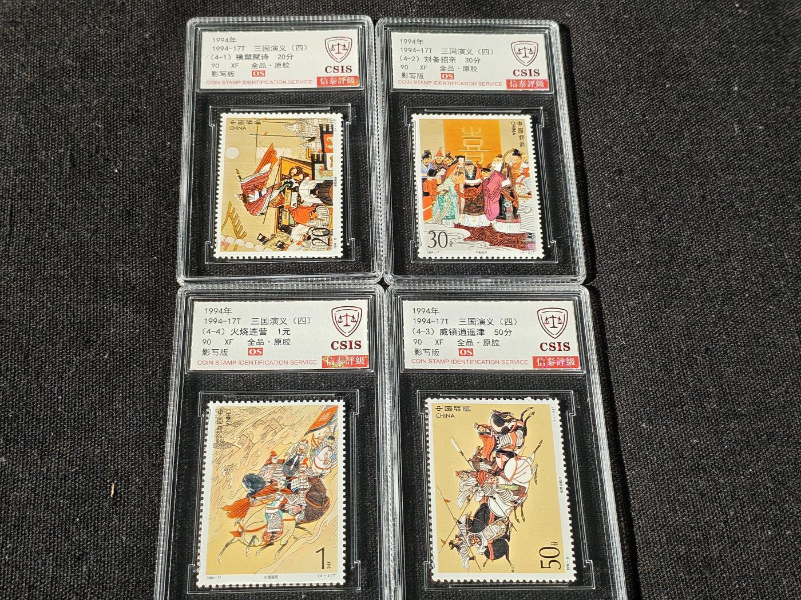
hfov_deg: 40.4
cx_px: 400
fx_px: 1088
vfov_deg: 30.9
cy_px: 300
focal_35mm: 47
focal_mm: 4.94
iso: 50
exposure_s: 1/2384
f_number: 1.5
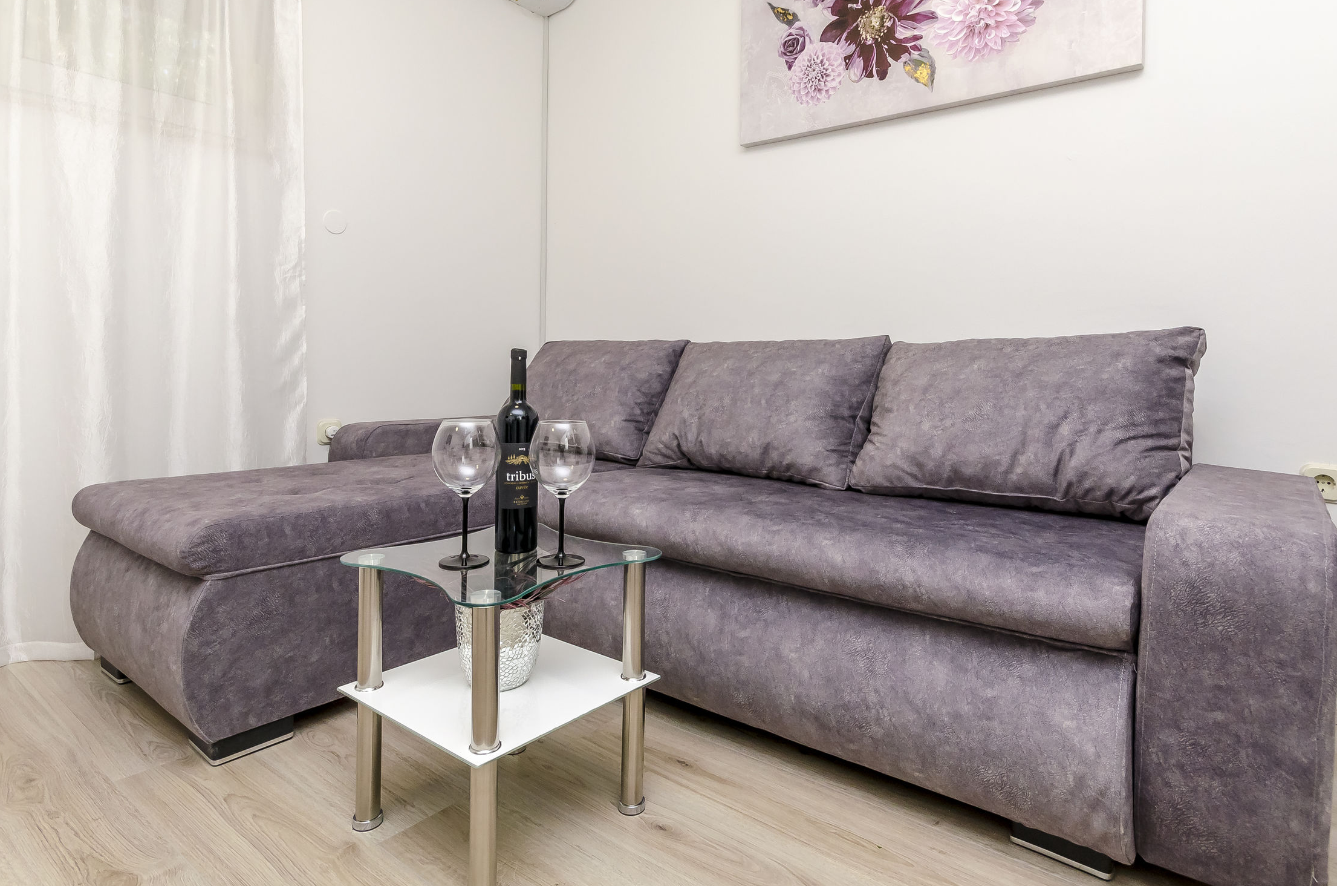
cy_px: 354
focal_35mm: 19
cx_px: 685
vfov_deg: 63.7
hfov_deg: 87.0
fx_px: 704
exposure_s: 1/80
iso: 320
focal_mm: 10
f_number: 10
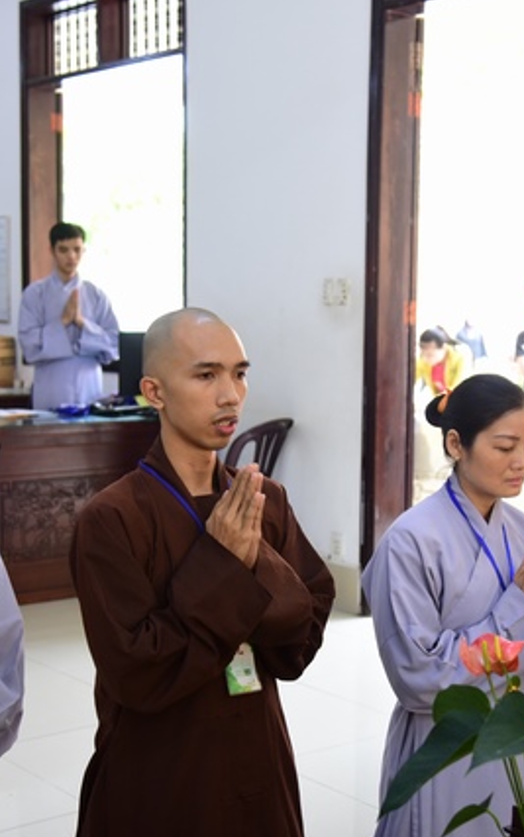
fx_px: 1348
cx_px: 277
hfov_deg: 22.0
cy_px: 419
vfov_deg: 34.5
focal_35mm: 59
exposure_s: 1/40
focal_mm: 38
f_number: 4
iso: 800
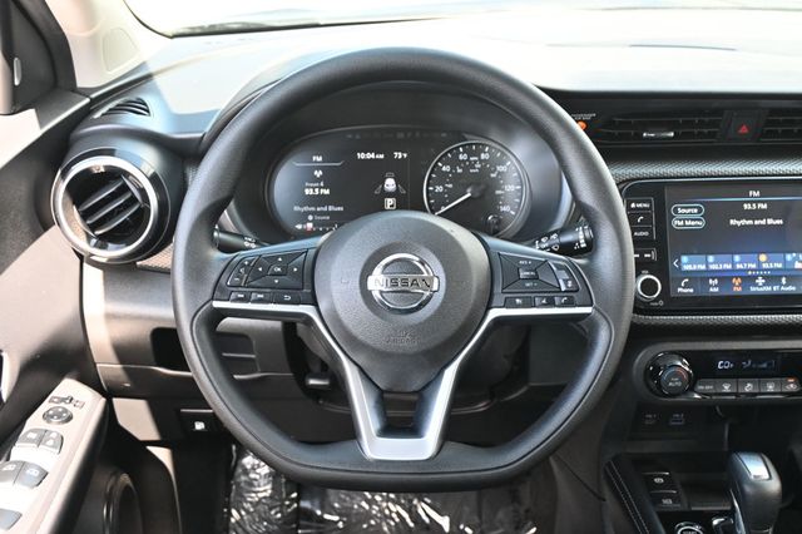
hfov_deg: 49.6
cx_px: 401
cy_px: 267
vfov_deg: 34.2
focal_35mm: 39
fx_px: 868
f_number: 4.5
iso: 1250
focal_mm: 26
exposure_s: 1/125
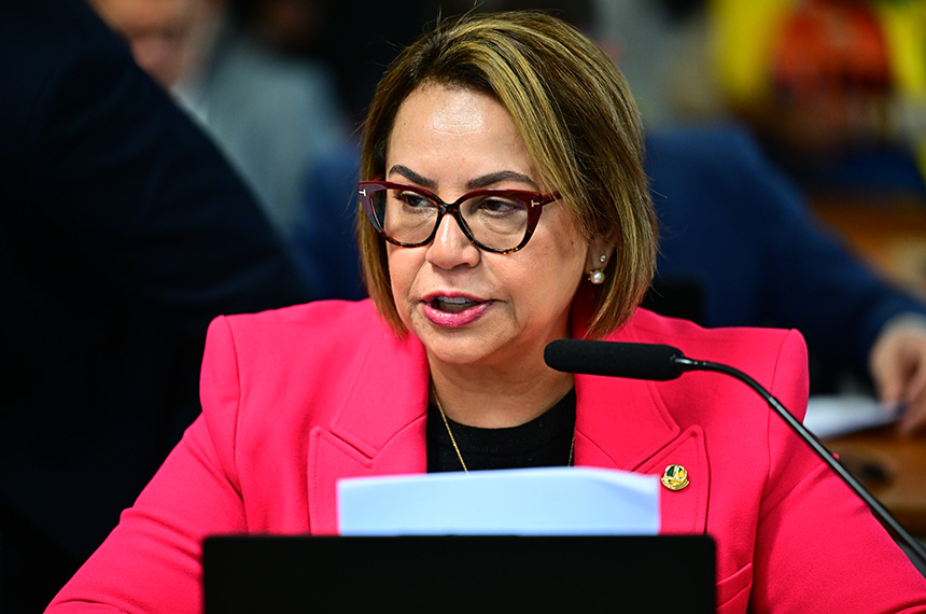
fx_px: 5135
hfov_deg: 10.3
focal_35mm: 200
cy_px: 307
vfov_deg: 6.8
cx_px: 463
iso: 1600
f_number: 2.8
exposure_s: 1/125
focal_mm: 200
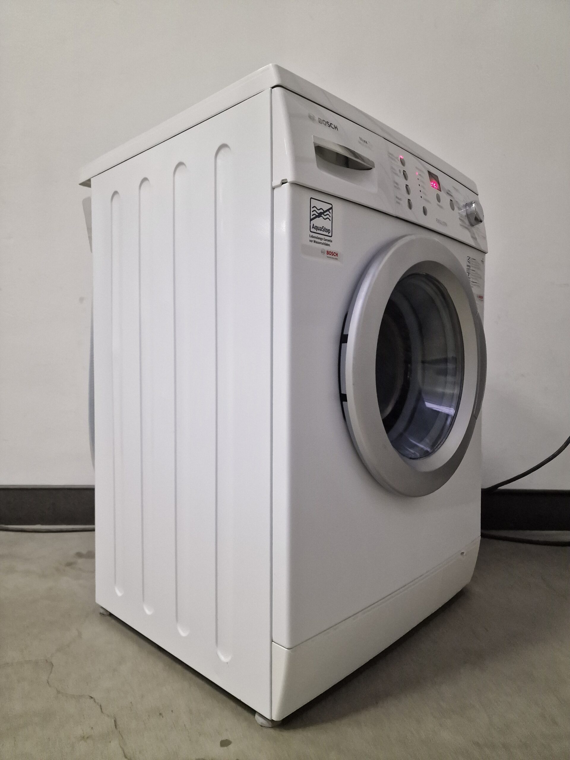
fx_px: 505
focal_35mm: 23
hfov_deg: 58.9
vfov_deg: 73.9
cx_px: 285
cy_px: 380
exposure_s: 1/50
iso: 500
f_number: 1.8
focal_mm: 6.4
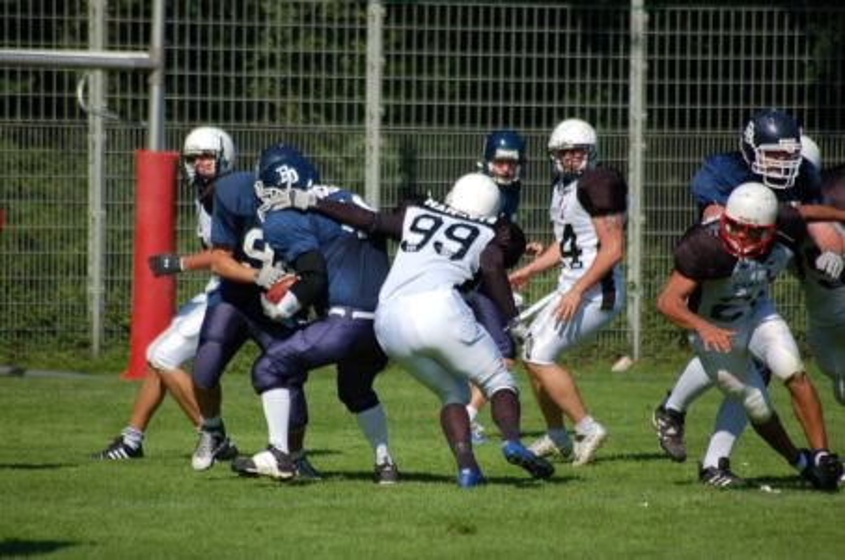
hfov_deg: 5.7
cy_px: 280
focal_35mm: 360
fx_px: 8432
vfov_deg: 3.8
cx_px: 422
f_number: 5.6
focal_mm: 240
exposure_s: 1/1250
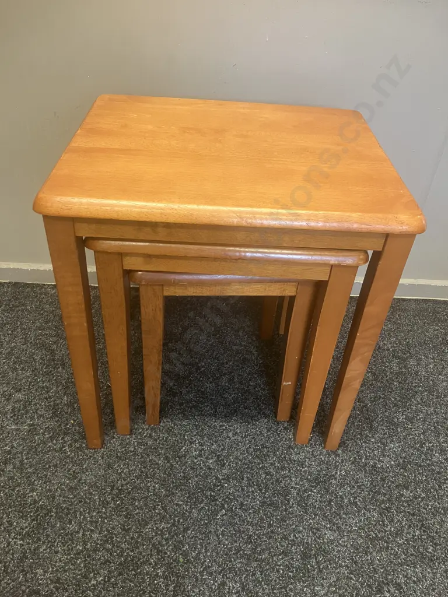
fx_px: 483
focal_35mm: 28
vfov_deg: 63.4
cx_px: 224
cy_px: 298
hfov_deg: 49.7
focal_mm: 3.99
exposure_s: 1/50
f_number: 1.8
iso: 250
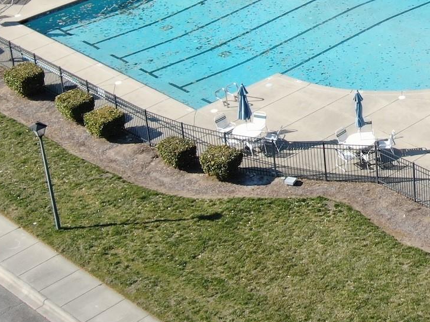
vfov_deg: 13.6
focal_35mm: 107
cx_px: 515
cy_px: -29
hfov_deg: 17.5
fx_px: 1329
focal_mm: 6.48
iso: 100
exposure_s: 1/500
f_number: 3.4
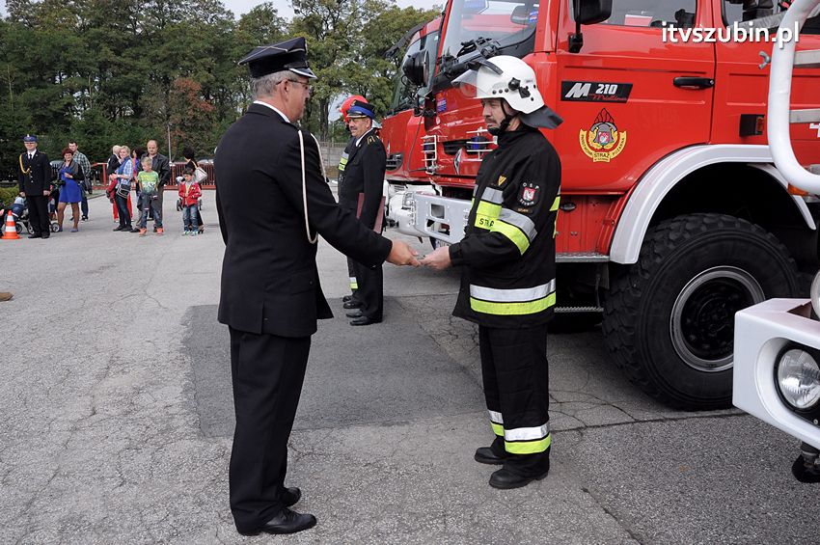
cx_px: 410
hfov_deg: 59.5
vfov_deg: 41.6
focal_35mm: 32
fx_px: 717
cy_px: 272
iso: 500
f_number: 10
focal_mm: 21
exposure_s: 1/400
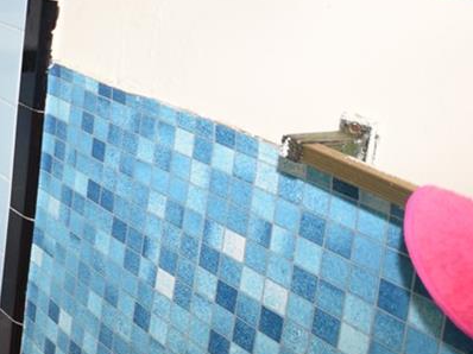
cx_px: -267
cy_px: -21
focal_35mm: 58
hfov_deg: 24.4
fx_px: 792
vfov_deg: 23.8
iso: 800
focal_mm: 10
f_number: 3.5
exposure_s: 1/60
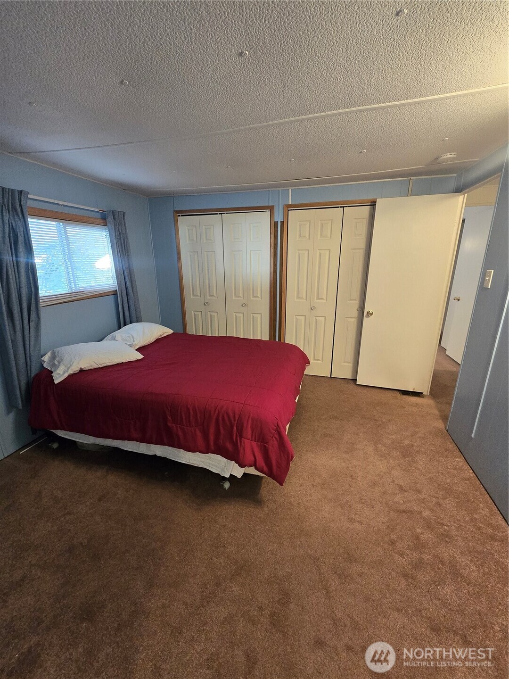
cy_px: 340
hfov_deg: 89.9
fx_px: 255
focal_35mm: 13
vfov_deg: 106.2
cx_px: 254
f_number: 2.2
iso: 640
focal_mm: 2.2
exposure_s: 1/60
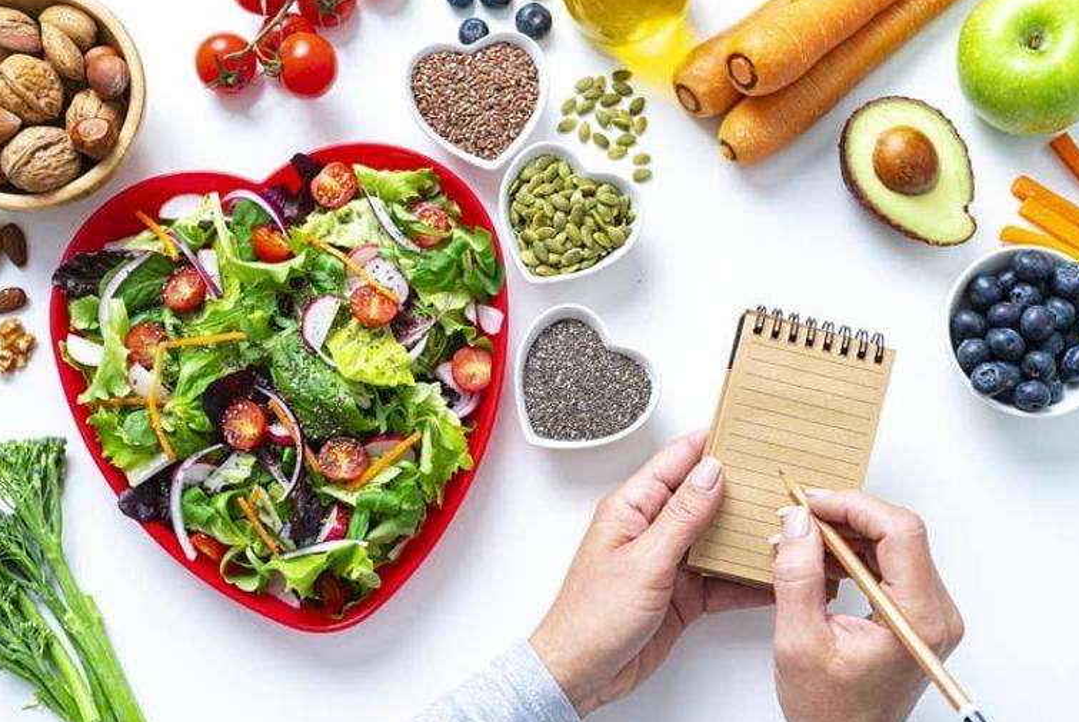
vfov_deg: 30.6
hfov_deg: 44.4
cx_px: 502
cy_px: 358
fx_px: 1320
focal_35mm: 44
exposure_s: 1/100
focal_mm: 40
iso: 100
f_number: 4.5
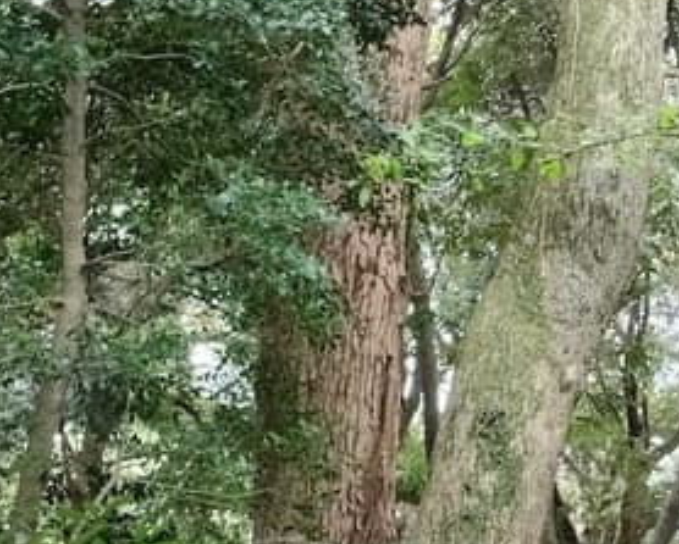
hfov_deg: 16.7
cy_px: 588
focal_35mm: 102
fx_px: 2052
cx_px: 1084
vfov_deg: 14.8
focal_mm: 14
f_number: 5
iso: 1600
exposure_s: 1/80
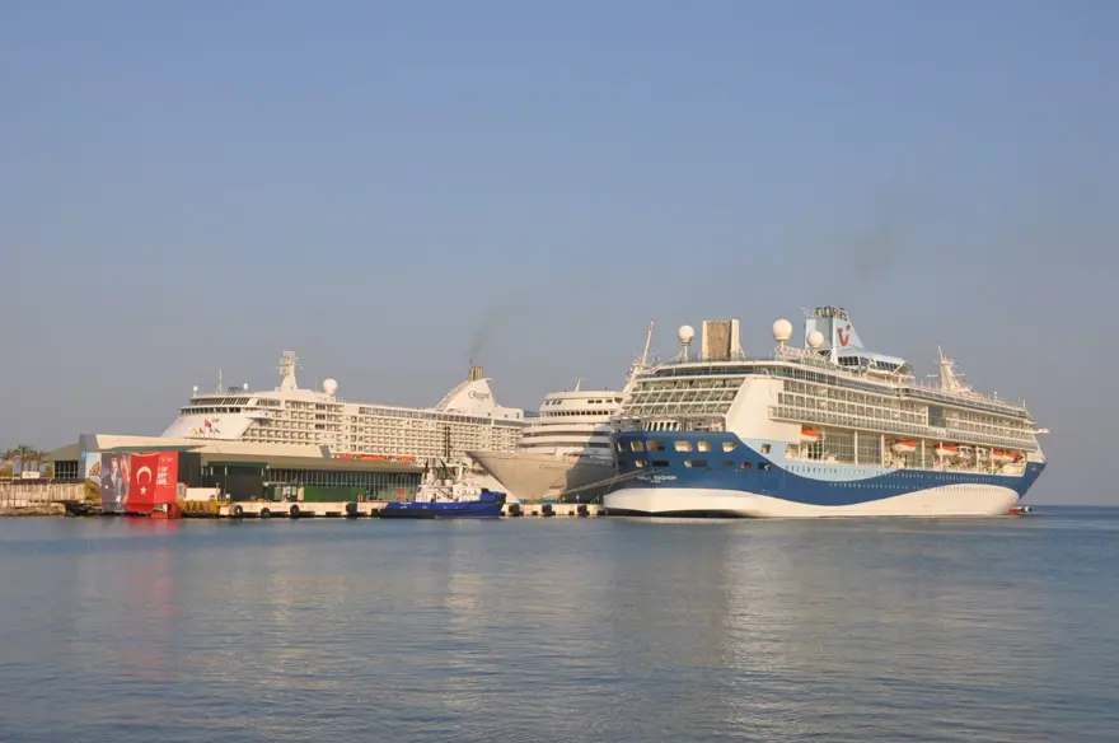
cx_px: 560
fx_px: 1443
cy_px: 372
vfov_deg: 28.9
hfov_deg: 42.4
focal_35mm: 46
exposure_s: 1/400
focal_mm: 31
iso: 200
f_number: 10
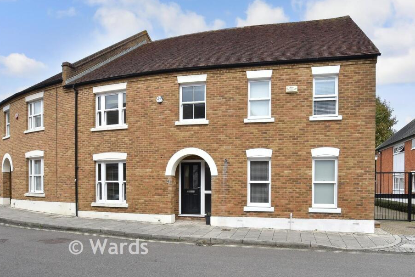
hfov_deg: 93.1
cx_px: 221
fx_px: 196
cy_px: 139
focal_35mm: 17
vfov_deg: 70.5
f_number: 8
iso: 200
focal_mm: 10
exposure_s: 1/125
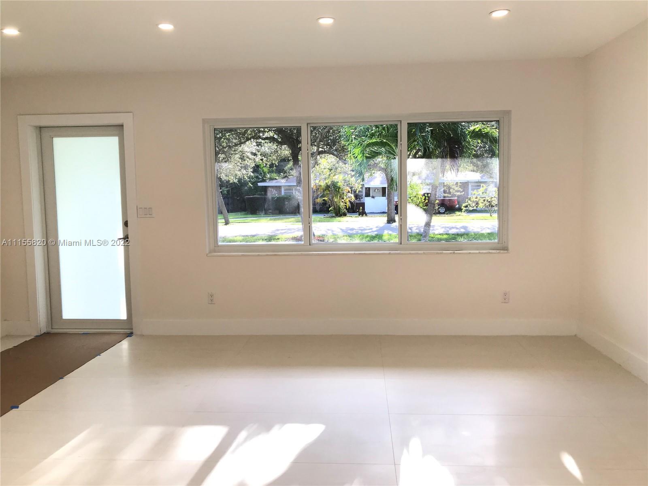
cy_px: 243
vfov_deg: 49.7
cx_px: 324
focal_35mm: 28
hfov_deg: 63.4
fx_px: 524
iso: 20
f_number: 1.8
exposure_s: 1/159
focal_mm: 3.99
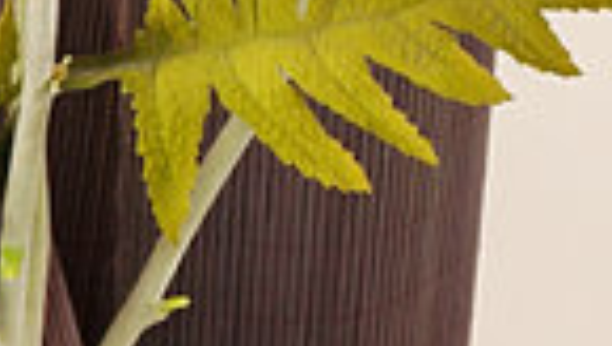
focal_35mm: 432
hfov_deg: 4.8
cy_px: 21
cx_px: 1524
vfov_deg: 2.8
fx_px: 7019
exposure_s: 1/125
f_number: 11
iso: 160
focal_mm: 50
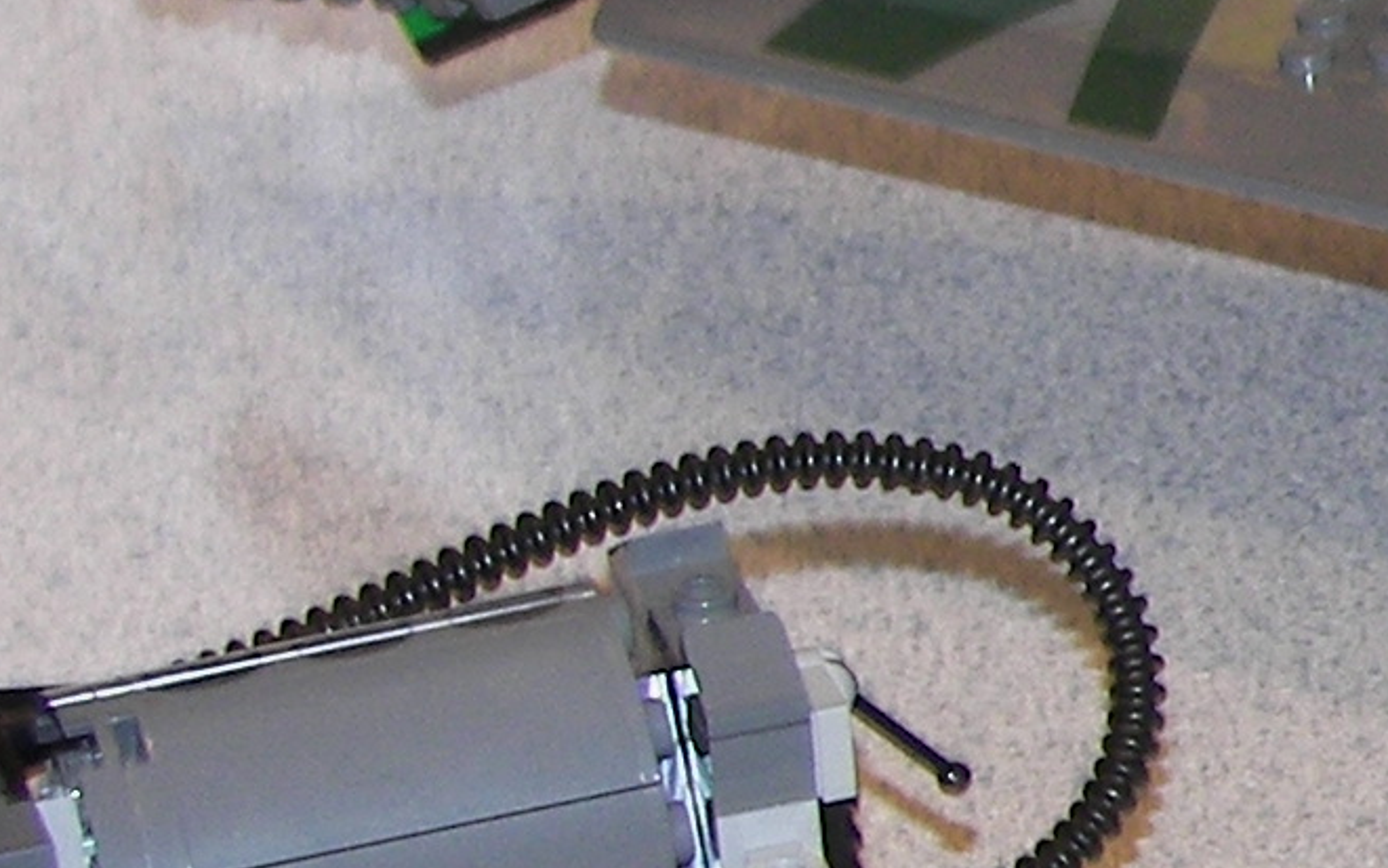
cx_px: 2812
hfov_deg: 7.0
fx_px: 11012
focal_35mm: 291
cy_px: 61
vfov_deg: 4.5
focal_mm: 9.9
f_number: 2.8
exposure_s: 1/30
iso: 64
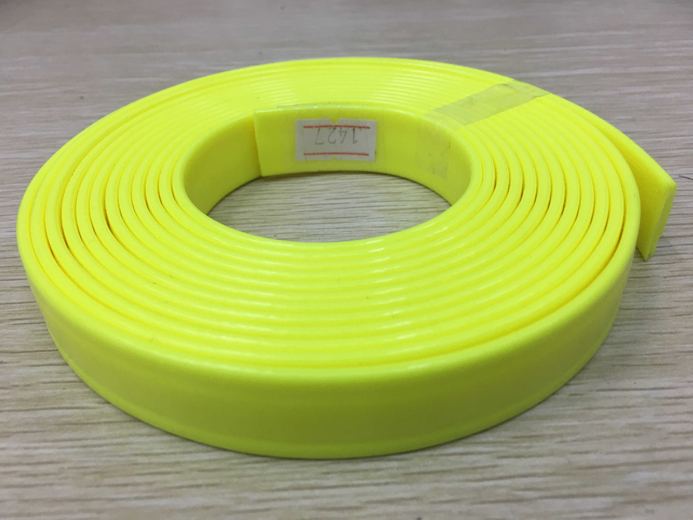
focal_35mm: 29
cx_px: 346
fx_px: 581
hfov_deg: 61.7
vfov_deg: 48.2
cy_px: 260
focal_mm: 4.15
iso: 32
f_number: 2.2
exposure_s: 1/33
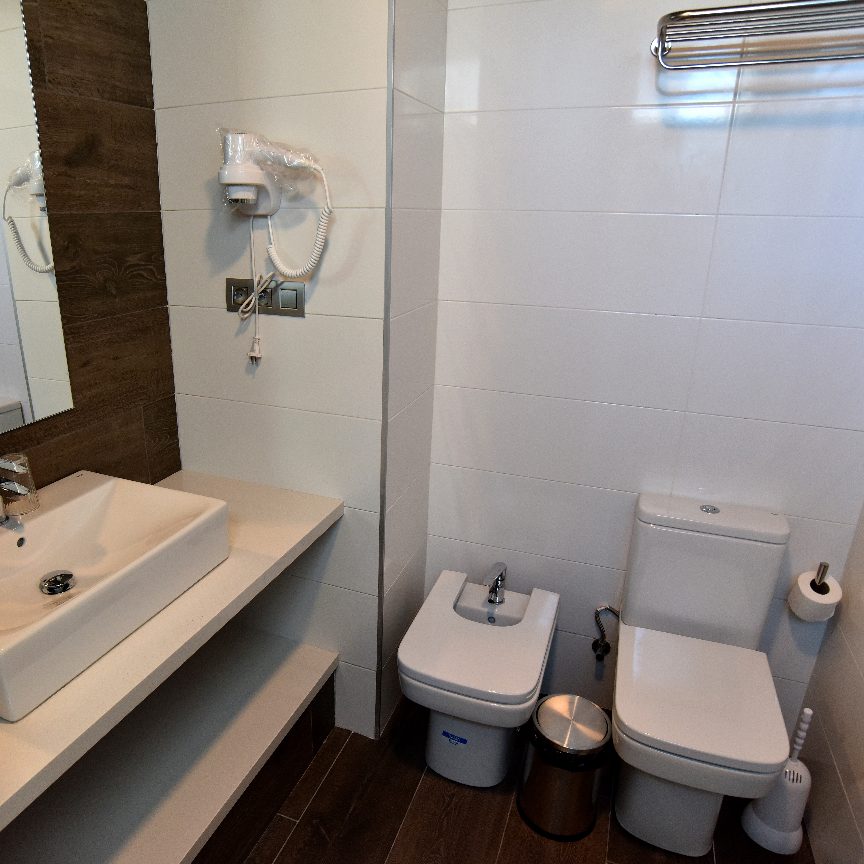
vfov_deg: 67.3
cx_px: 350
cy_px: 433
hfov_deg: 66.7
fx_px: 649
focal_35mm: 23
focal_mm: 18
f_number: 7.1
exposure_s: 1/50
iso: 1250
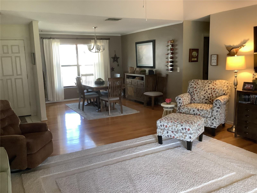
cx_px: 128
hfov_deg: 58.4
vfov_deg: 45.4
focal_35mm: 31
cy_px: 96
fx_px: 230
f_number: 2.4
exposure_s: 1/60
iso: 250
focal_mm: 3.3
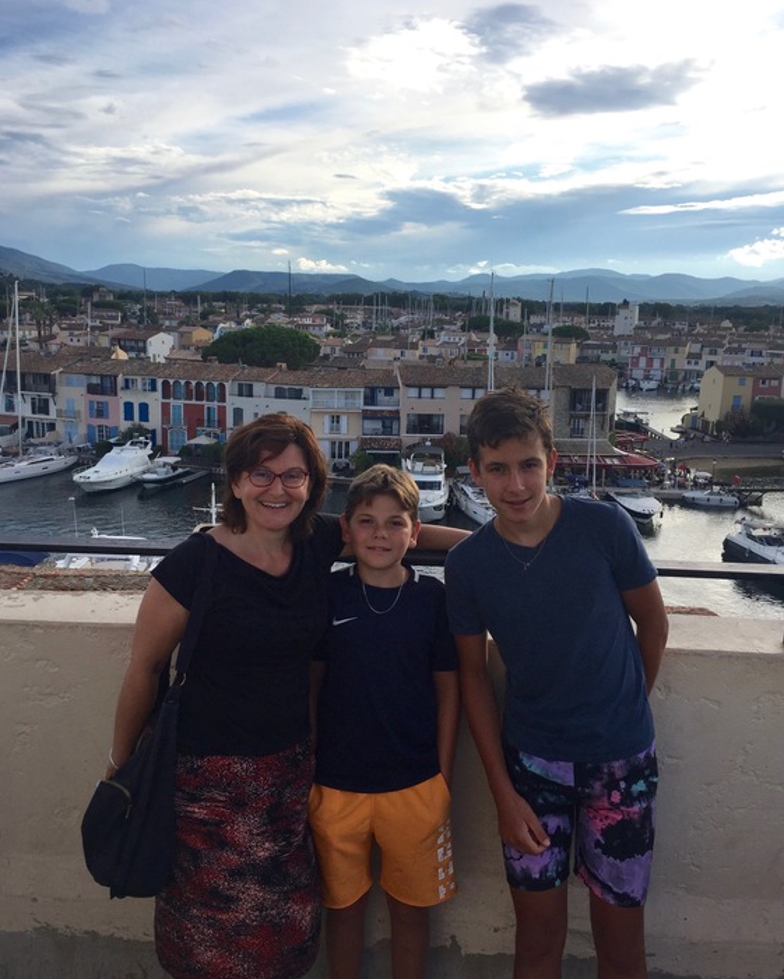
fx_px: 899
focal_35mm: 31
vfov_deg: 57.2
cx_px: 387
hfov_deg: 47.1
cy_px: 492
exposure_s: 1/1199
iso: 32
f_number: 2.2
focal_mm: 4.15
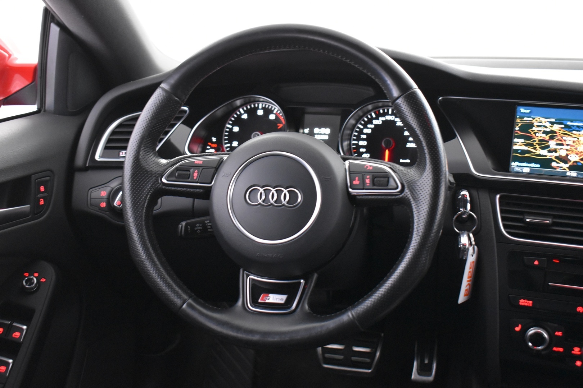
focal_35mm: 45
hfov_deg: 43.6
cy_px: 194
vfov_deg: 29.9
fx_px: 729
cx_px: 292
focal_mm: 30
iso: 3200
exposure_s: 1/10
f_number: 4.2
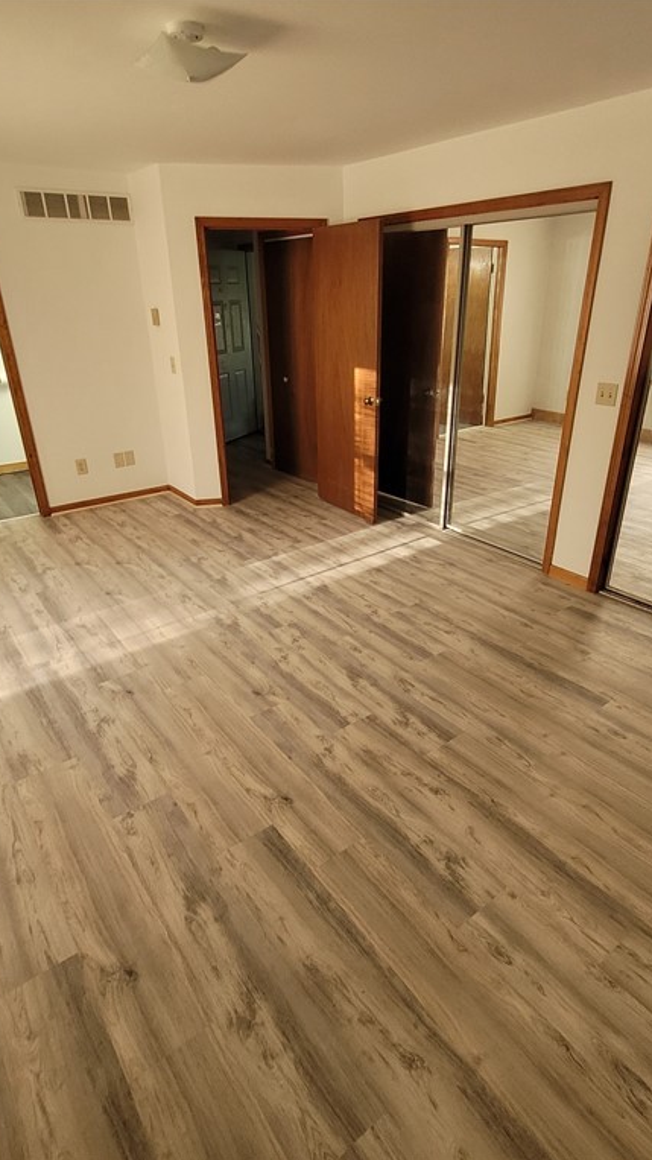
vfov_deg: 89.6
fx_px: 584
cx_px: 342
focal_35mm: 19
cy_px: 581
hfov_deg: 58.3
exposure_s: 1/60
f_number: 2.2
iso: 200
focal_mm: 1.74
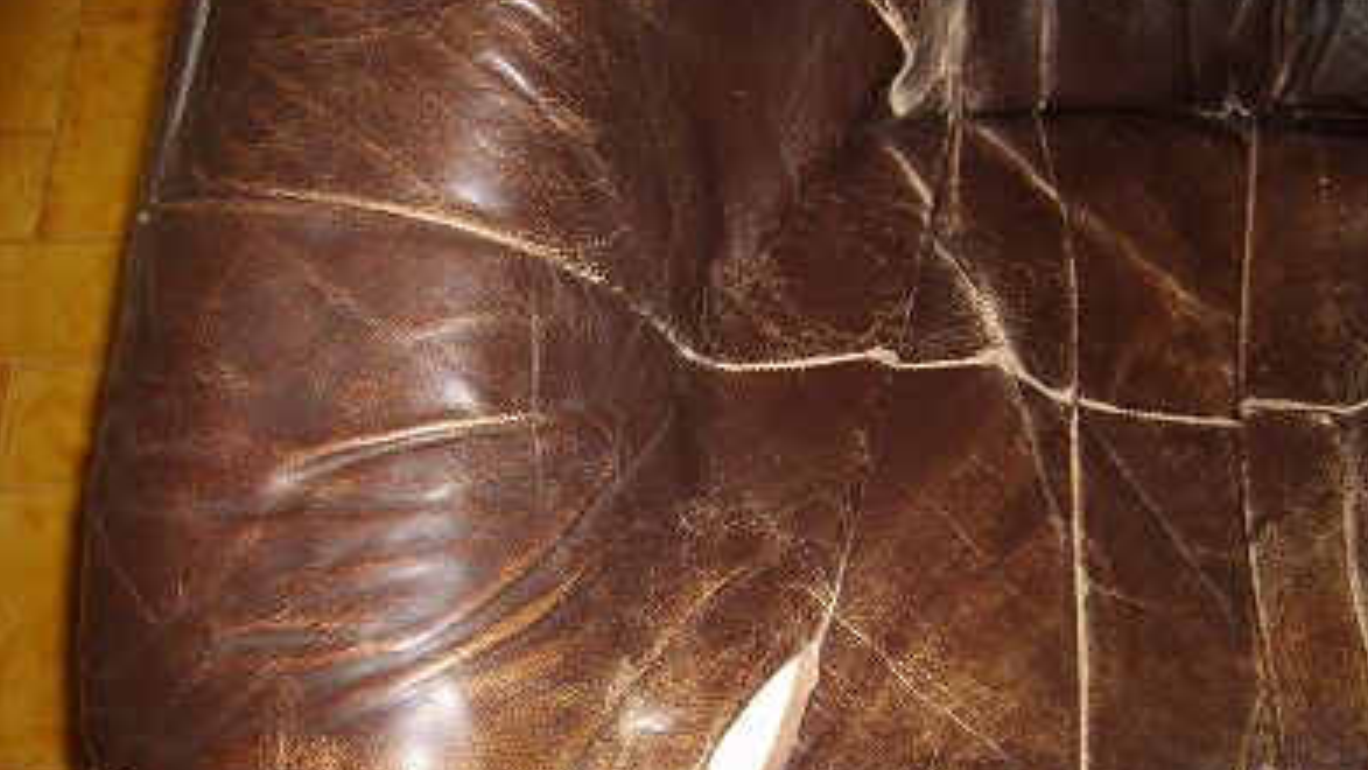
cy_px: 476
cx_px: 696
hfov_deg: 51.6
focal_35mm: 39
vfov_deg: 30.3
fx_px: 1415
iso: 100
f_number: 2.8
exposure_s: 1/45
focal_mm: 5.8
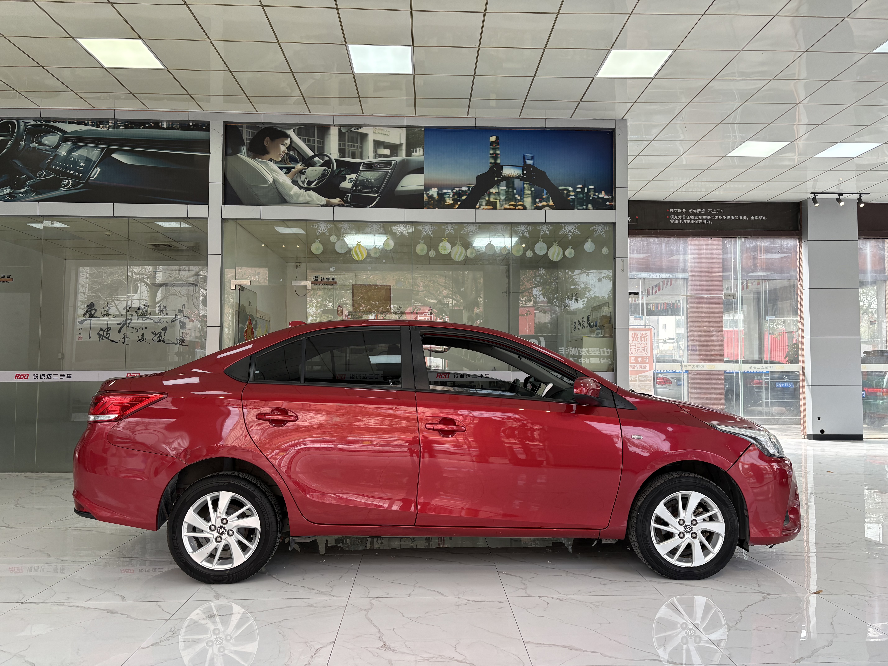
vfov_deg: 53.1
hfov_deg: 67.3
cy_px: 333
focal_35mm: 26
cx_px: 444
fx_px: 667
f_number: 1.6
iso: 64
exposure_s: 1/367
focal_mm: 5.96
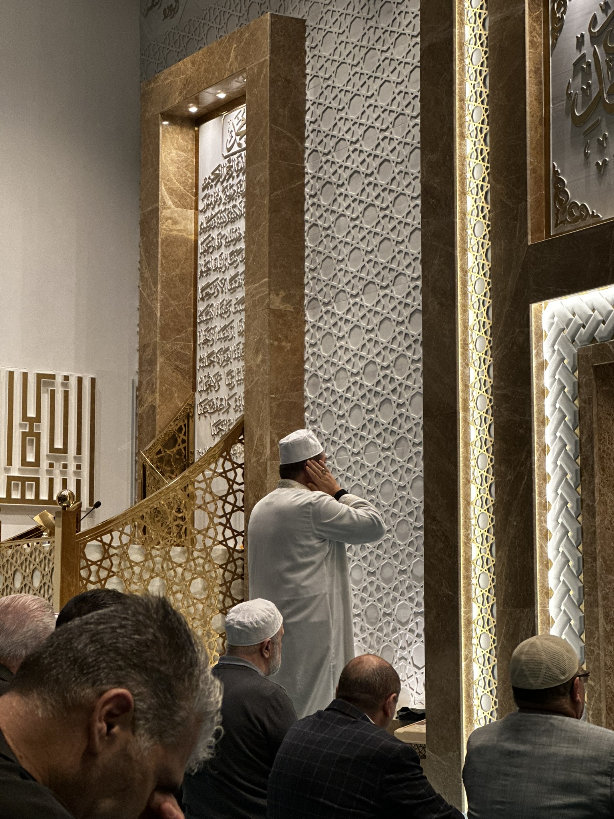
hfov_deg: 19.1
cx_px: 307
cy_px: 410
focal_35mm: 77
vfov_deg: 25.3
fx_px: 1821
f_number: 2.8
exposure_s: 1/50
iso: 160
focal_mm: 9
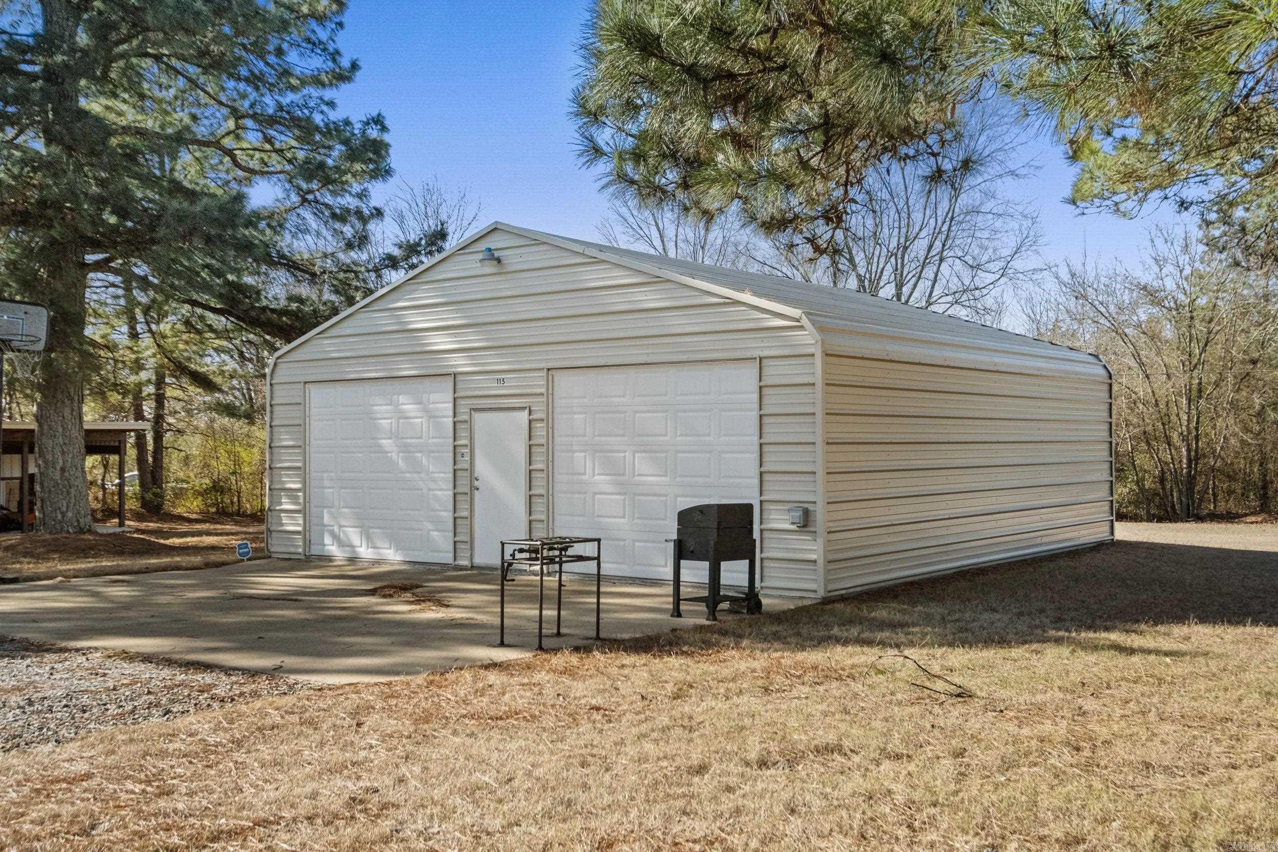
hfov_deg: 53.1
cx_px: 639
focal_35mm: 36
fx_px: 1278
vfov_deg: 36.9
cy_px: 426
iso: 800
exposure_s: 1/500
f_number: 5.6
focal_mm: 24
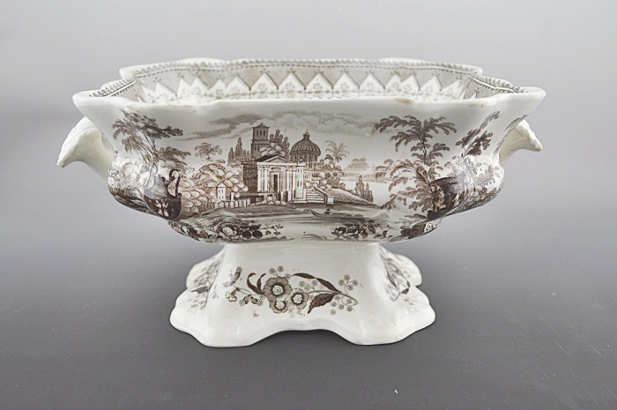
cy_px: 205
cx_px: 308
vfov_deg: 31.8
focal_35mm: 42
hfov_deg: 46.4
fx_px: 719
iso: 400
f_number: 4.5
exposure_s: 1/30
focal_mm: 28
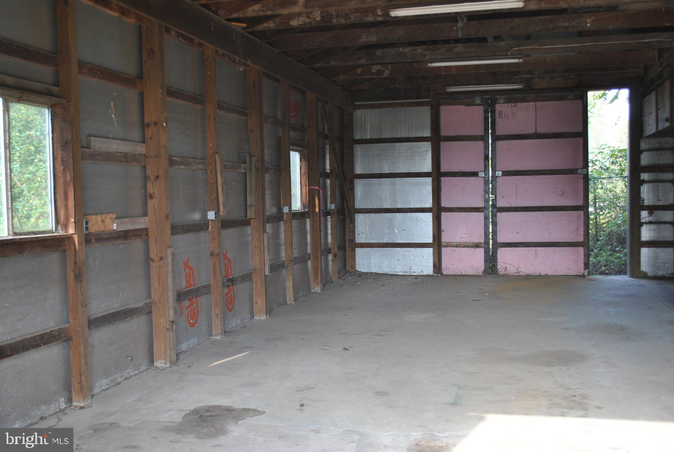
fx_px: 732
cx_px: 337
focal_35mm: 39
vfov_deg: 34.3
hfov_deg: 49.5
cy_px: 226
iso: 200
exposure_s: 1/80
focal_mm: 26
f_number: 4.2
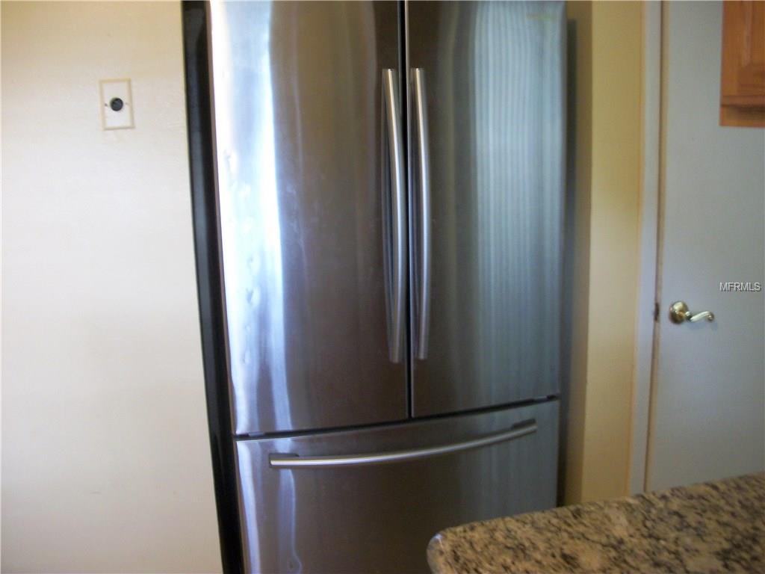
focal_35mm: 35
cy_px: 287
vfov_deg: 40.7
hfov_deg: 52.6
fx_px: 773
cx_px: 382
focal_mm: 6.3
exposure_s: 1/8
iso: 250
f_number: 3.1
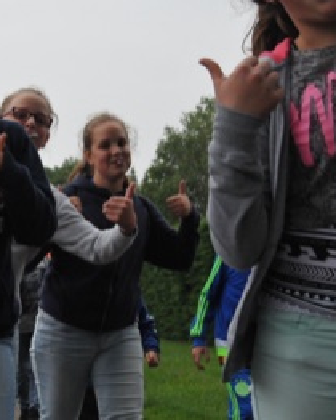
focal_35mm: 90
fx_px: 1117
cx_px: 34
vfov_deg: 21.2
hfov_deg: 16.9
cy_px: 209
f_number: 10
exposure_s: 1/400
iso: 2000
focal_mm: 42
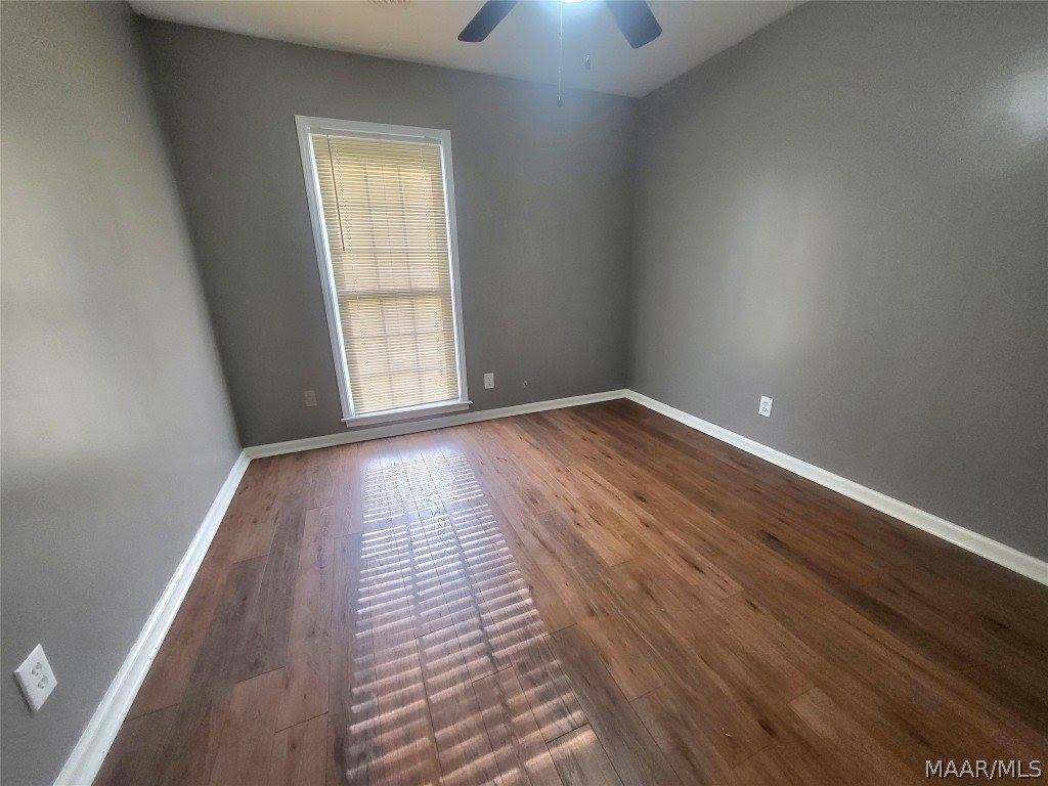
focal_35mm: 13
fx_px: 394
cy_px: 393
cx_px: 524
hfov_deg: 106.2
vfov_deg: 89.9
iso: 320
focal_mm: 1.74
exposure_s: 1/60.2
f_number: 2.2
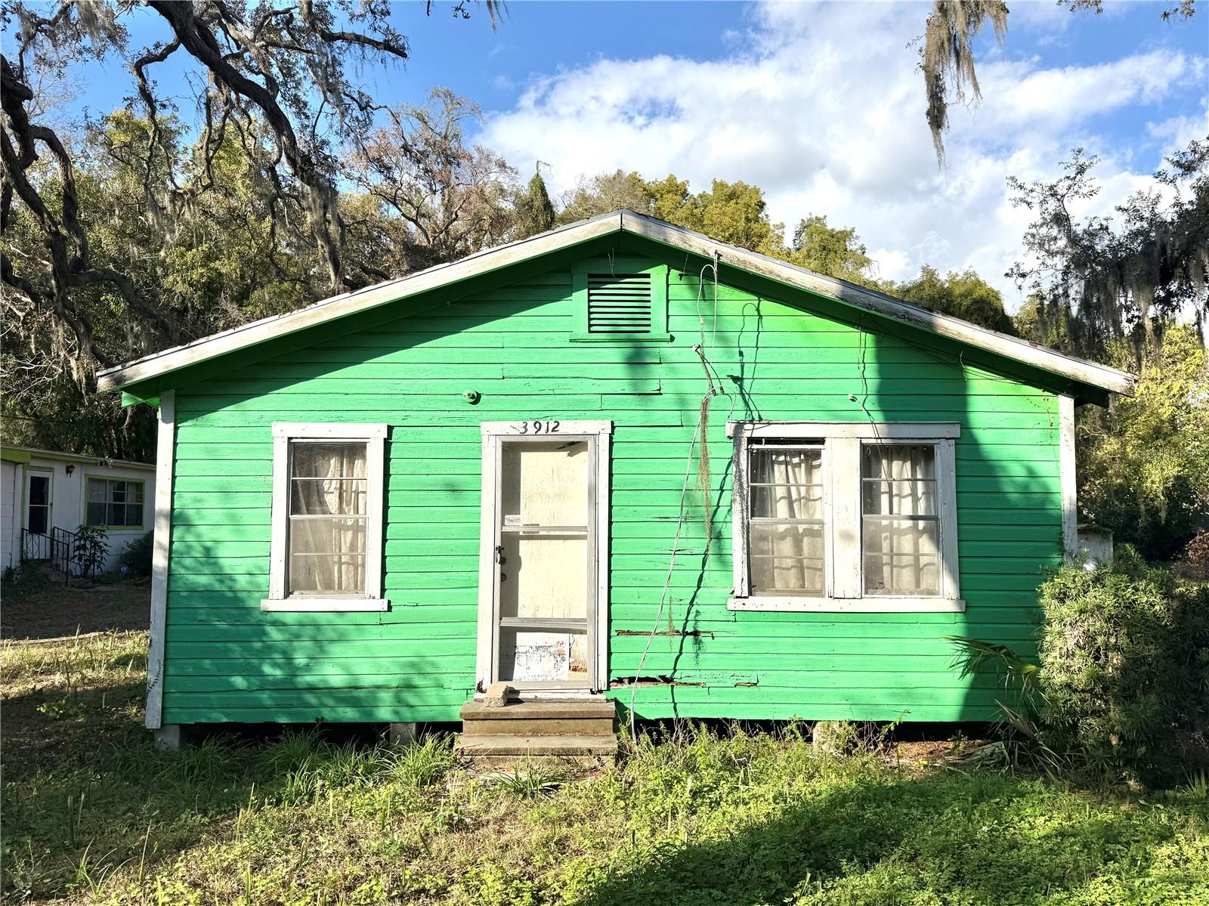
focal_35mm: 24
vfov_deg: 56.8
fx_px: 838
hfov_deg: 71.6
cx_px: 604
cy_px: 453
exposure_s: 1/6173
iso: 80
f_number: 1.78
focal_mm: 6.76
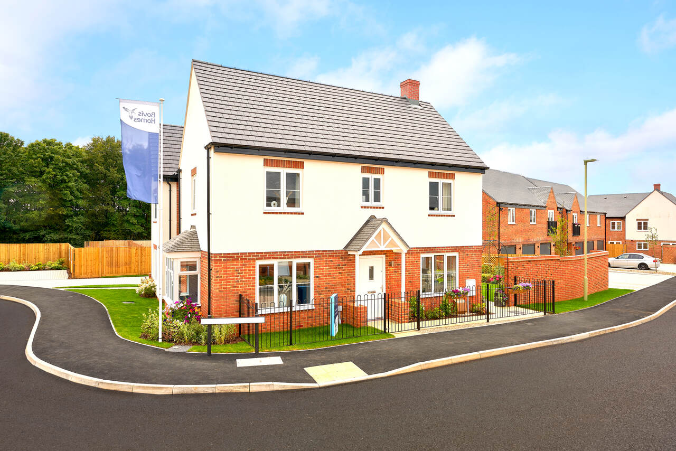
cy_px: 226
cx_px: 338
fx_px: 411
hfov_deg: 78.8
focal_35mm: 22
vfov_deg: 57.5
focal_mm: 21.9
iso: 125
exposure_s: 1/100
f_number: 10
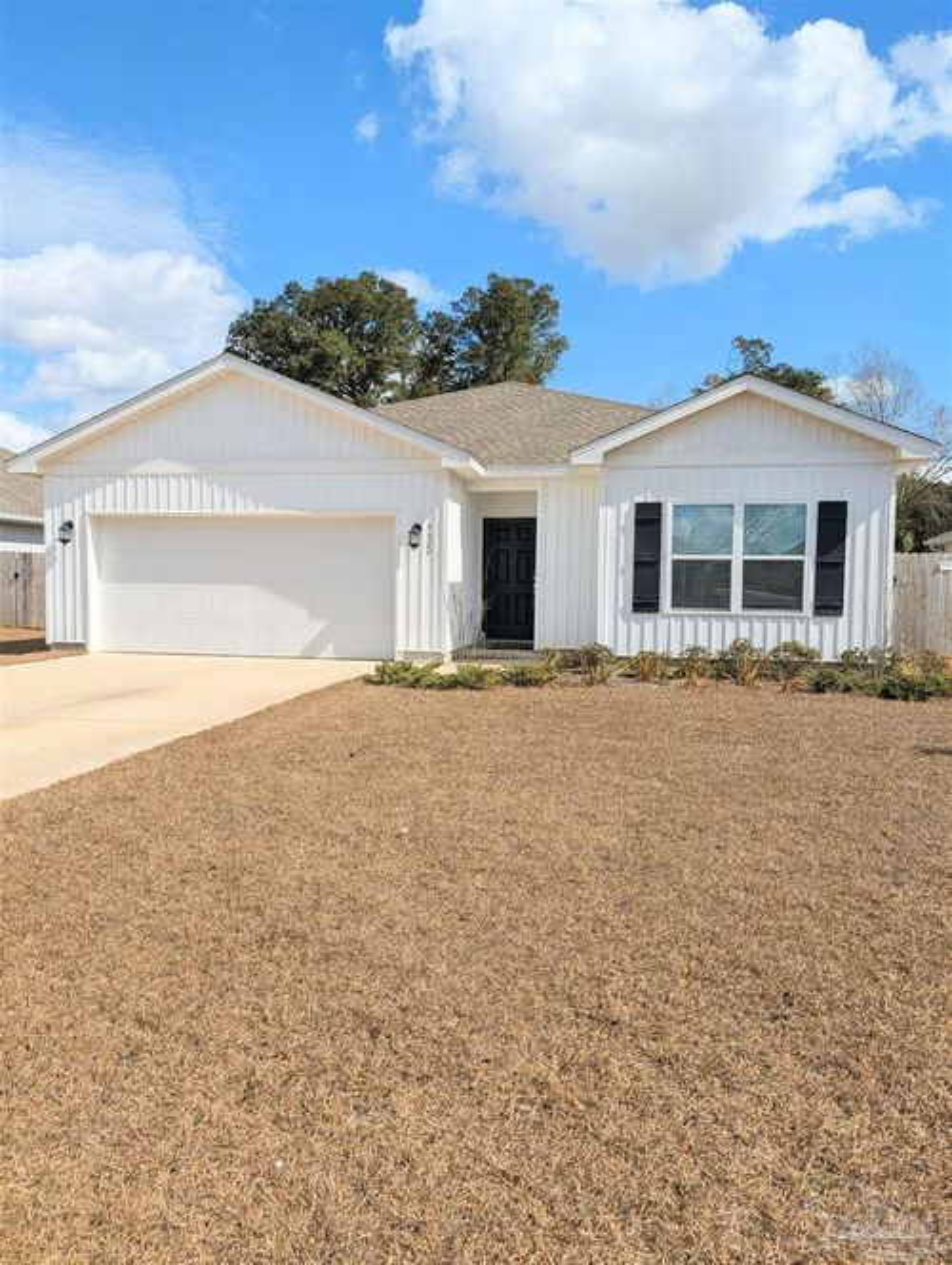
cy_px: 632
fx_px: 878
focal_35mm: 24
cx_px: 476
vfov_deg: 71.5
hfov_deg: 56.9
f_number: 1.68
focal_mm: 6.9
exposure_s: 1/1880
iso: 21
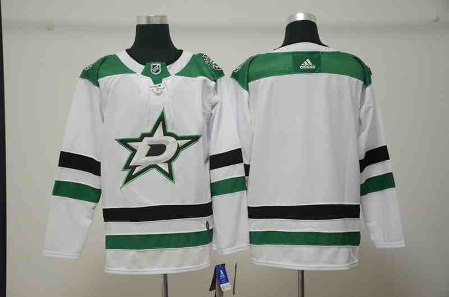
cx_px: 224
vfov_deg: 28.0
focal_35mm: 48
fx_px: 597
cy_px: 148
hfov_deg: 41.2
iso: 4000
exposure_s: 1/100
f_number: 5
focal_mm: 32
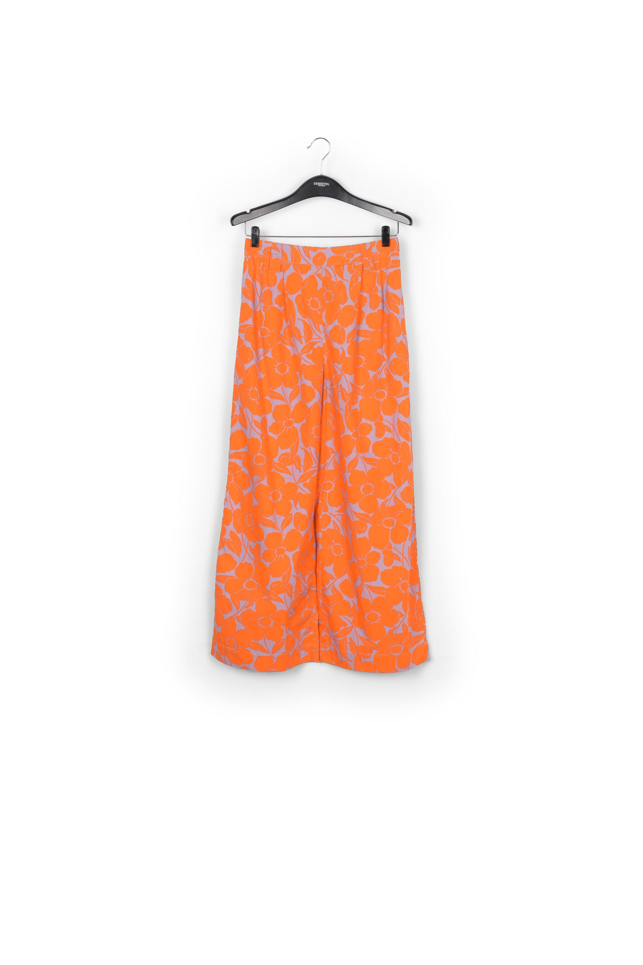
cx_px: 322
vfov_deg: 51.9
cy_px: 482
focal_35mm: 37
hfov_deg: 35.9
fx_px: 991
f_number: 13
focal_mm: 37
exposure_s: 1/125
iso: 100
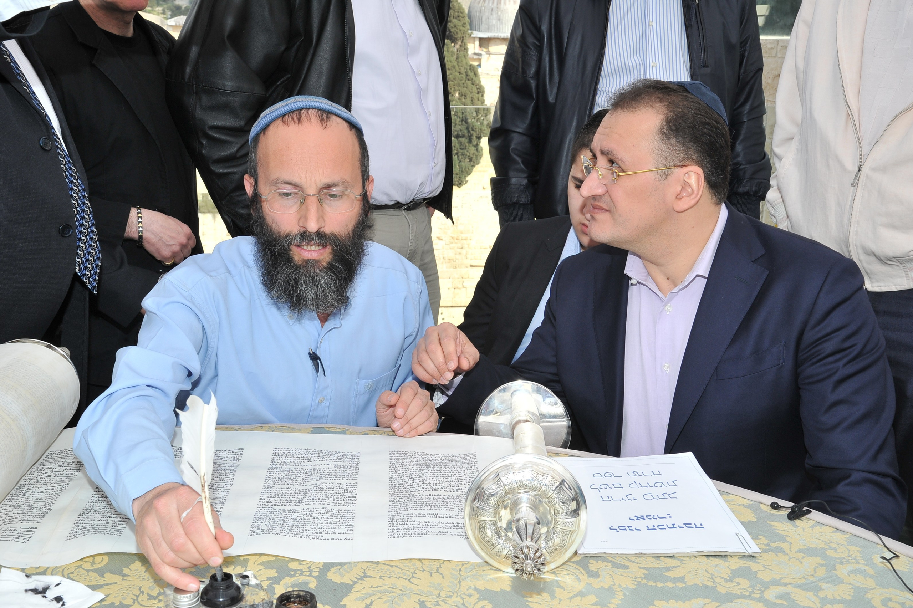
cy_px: 304
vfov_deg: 29.2
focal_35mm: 46
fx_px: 1166
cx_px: 456
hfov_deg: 42.8
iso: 500
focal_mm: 46
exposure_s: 1/250
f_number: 14
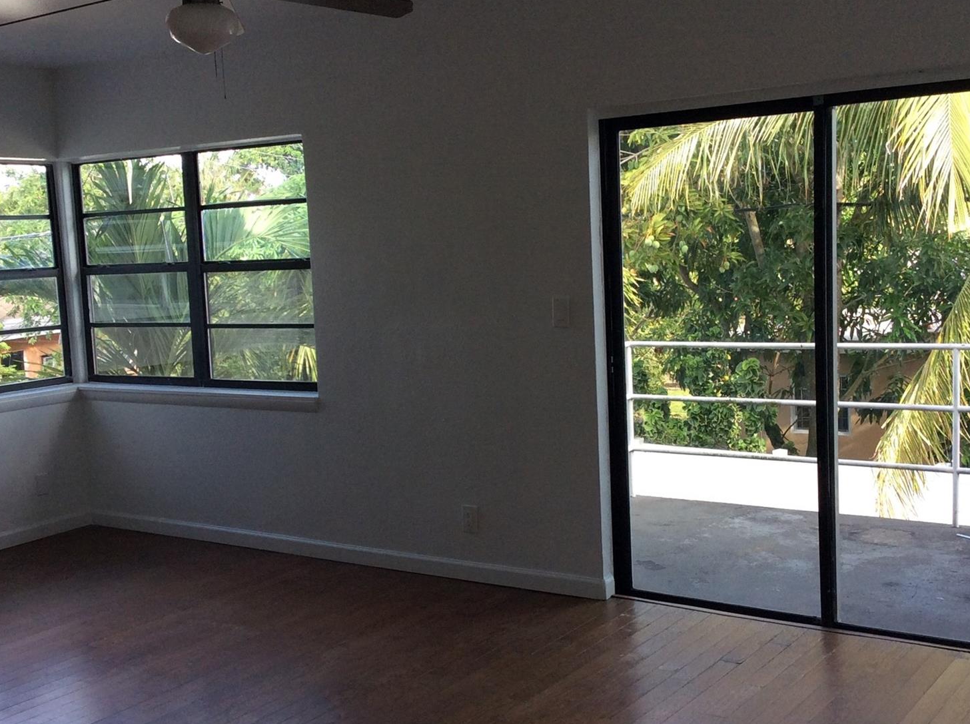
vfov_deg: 32.1
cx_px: 454
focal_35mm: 45
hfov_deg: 42.1
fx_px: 1259
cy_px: 378
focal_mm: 3.3
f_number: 2.4
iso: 50
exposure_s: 1/120
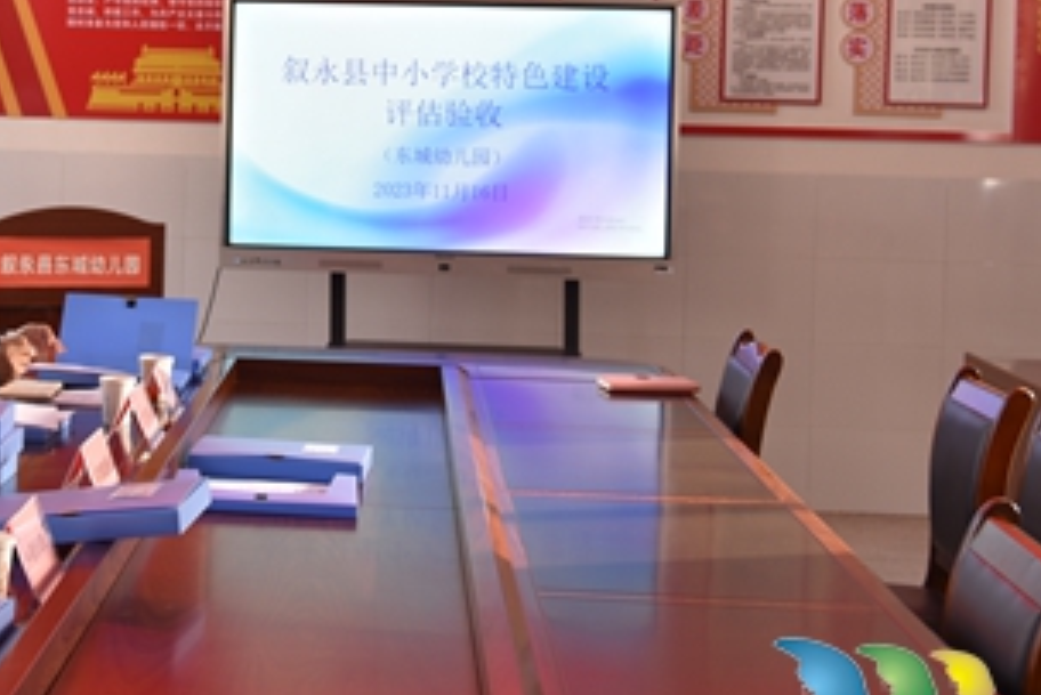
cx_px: 281
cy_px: 132
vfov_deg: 16.9
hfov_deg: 25.1
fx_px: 2314
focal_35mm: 80
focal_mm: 38
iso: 320
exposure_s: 1/60
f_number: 4
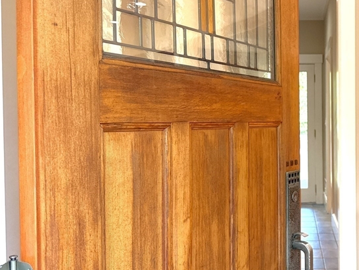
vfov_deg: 32.2
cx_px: 300
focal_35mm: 45
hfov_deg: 39.9
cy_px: 130
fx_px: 467
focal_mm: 6.76
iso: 200
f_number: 1.78
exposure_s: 1/120
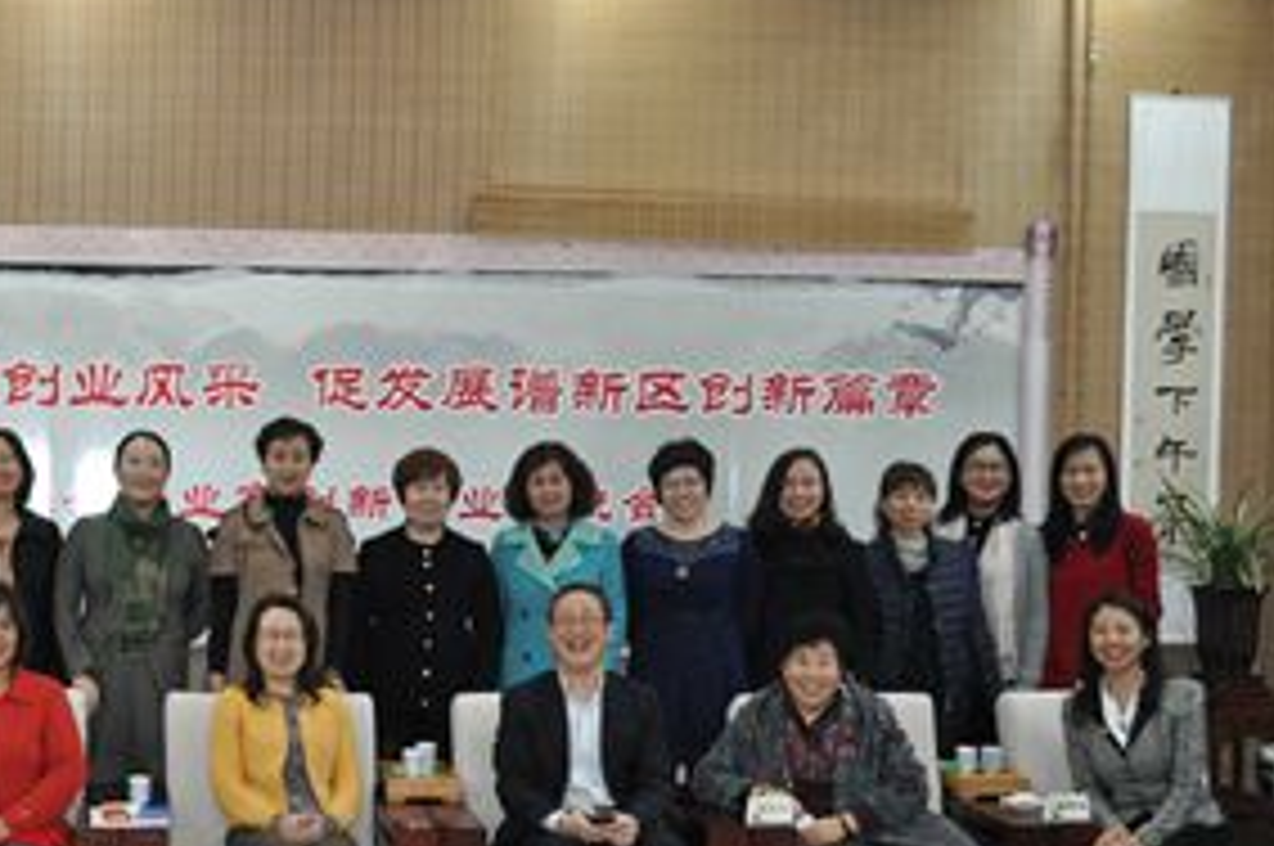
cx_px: 270
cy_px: 554
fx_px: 1873
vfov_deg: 25.3
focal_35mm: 53
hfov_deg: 36.4
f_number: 3.8
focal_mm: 20
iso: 800
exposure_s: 1/60
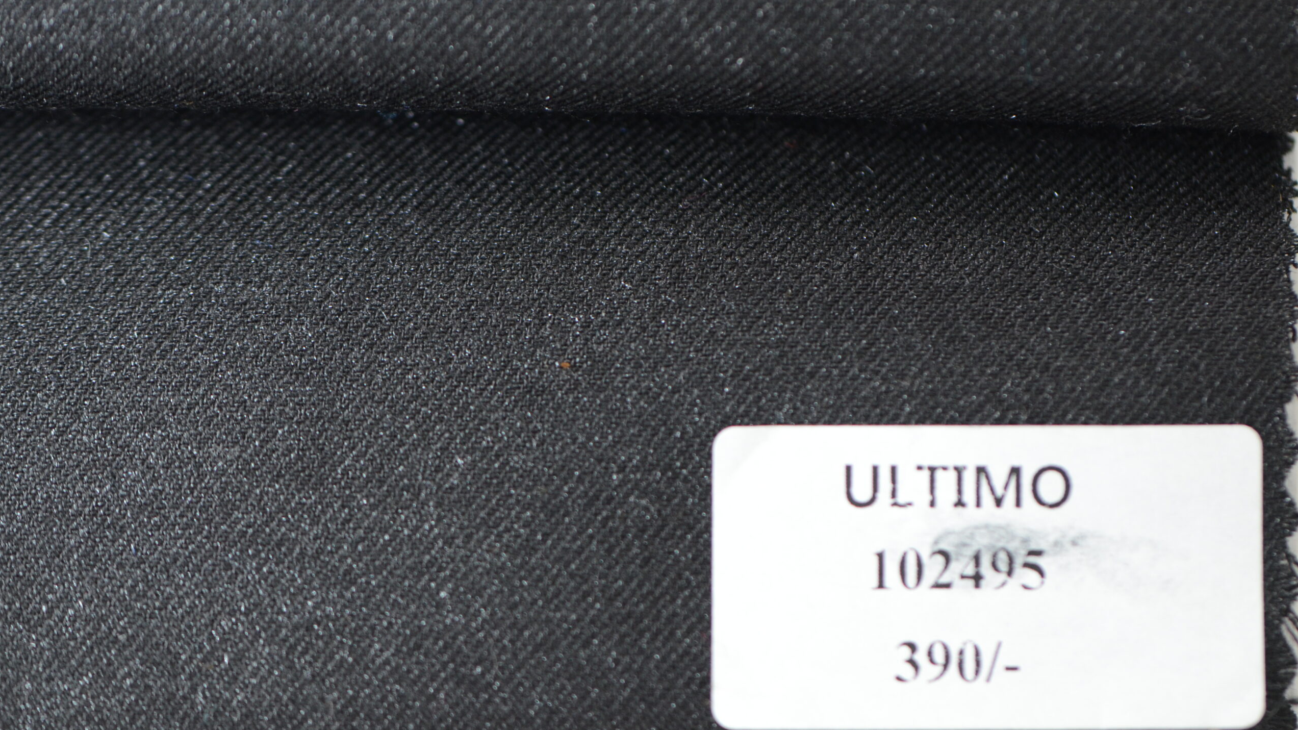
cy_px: 325
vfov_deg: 8.5
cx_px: 652
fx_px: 4887
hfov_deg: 15.1
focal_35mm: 142
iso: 800
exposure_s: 1/100
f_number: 3.5
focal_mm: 90
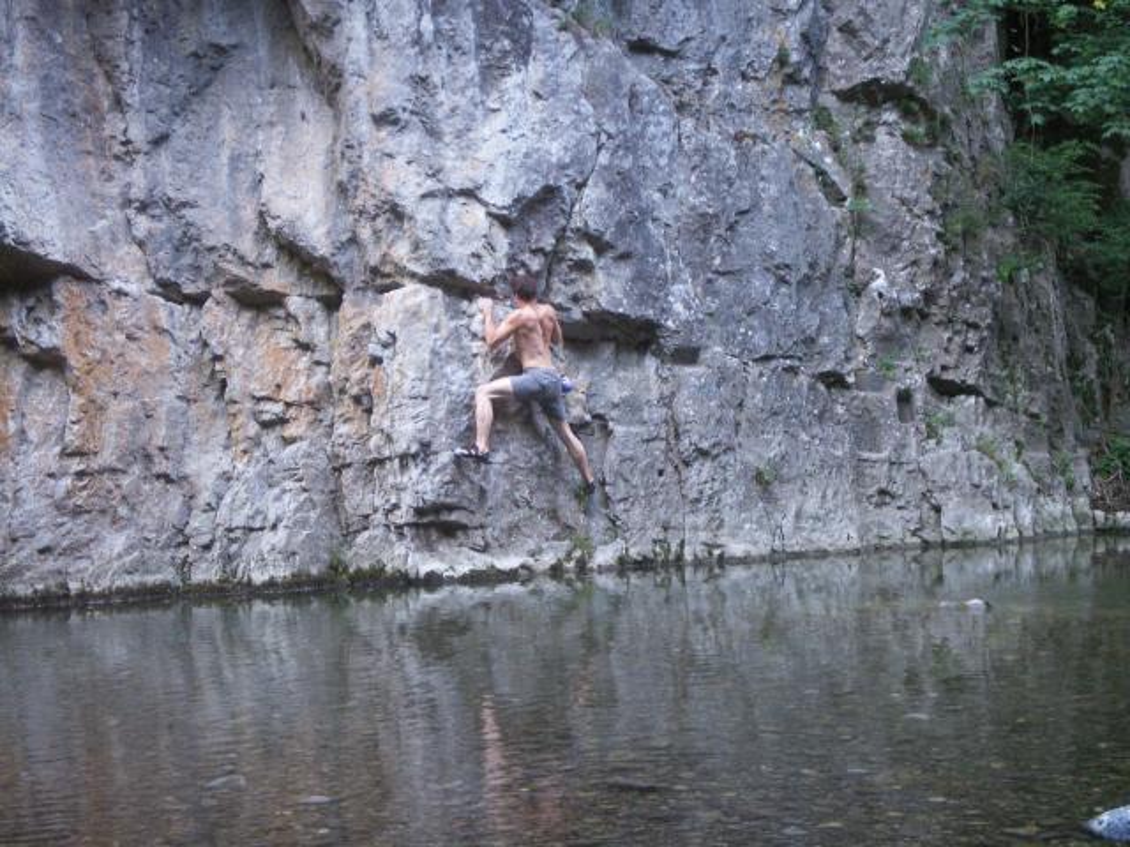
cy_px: 424
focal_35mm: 60
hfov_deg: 32.2
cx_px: 565
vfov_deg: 24.4
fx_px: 1959
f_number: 3.5
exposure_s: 1/25
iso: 160
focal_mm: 12.5
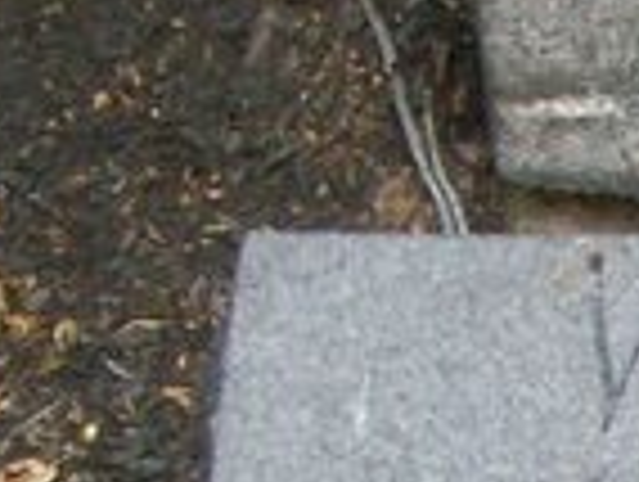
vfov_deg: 8.8
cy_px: 887
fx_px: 2996
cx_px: 1372
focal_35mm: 162
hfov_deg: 10.9
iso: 156
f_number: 2.7
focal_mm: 6
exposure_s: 1/128
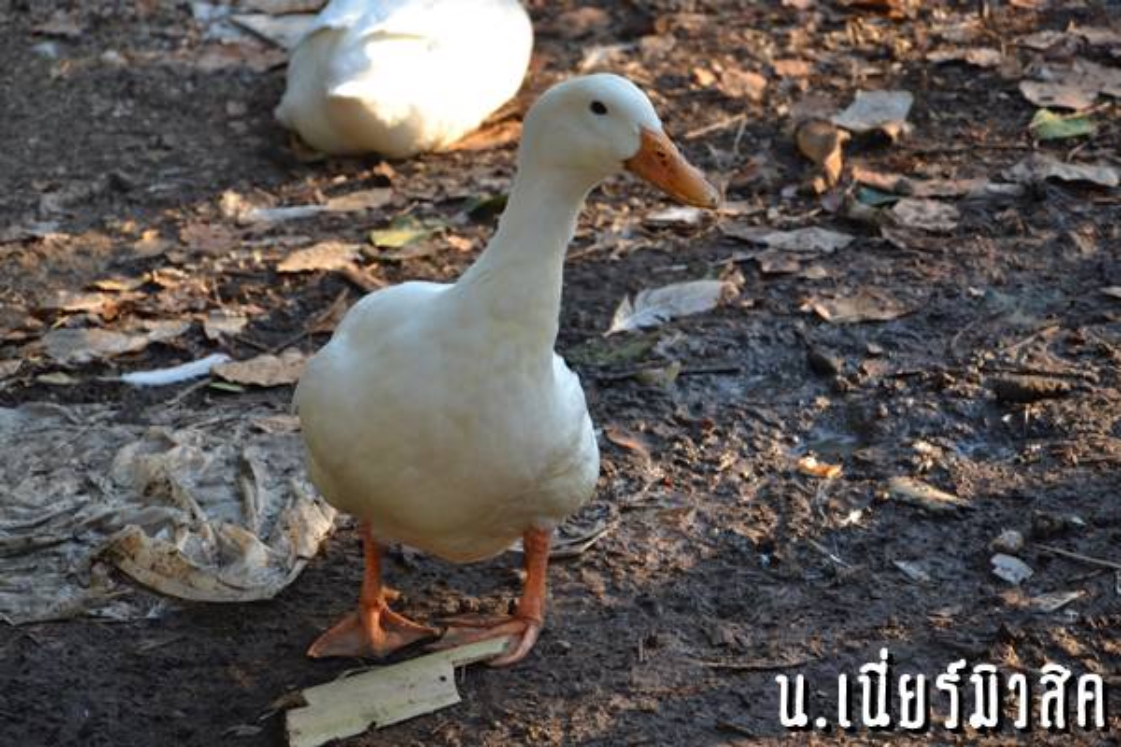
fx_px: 4904
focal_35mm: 158
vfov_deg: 8.7
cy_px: 374
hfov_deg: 13.0
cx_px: 560
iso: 400
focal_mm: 105
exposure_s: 1/125
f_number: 8
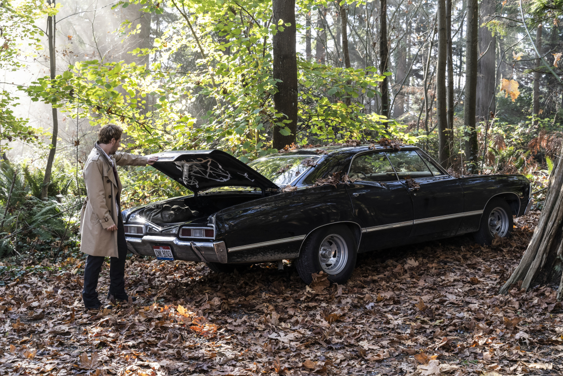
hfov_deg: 42.7
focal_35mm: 46
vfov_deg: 29.2
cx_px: 282
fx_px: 719
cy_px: 188
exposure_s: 1/125
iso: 400
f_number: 5.6
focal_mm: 46
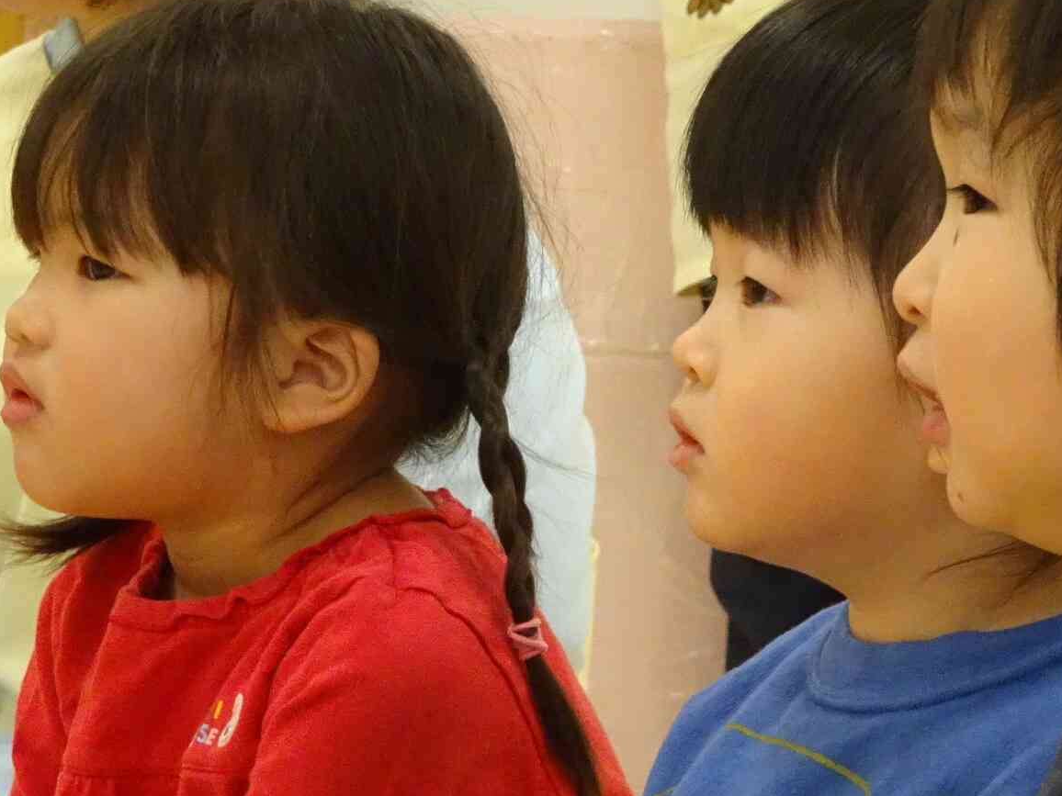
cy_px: 554
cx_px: 607
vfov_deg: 5.5
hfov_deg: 7.4
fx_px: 8253
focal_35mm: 269
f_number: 5.6
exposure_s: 1/125
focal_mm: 21.7
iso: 800
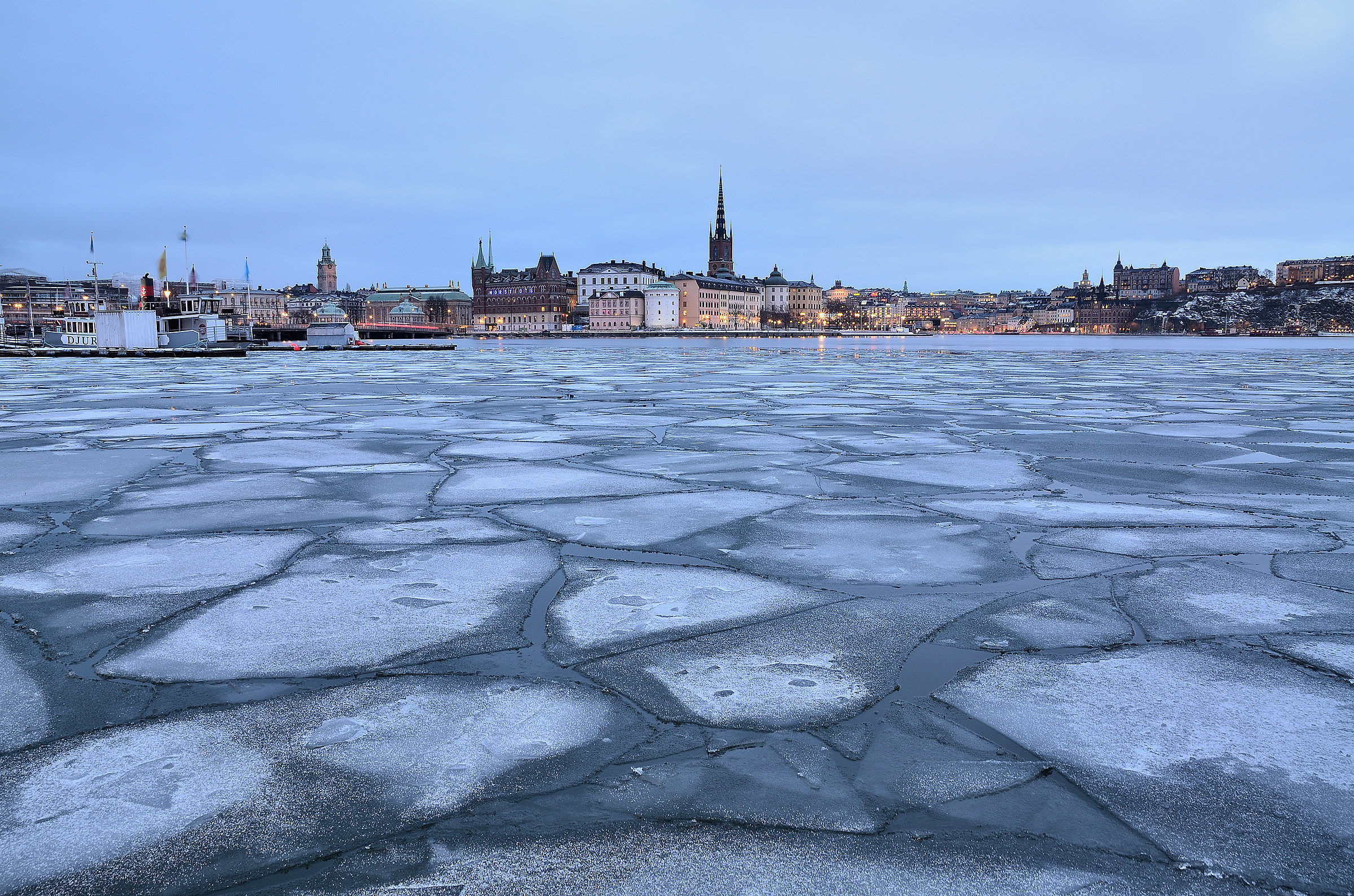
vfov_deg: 50.2
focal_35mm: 26
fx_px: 957
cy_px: 448
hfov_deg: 70.6
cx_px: 677
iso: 100
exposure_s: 4
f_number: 11
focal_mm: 17
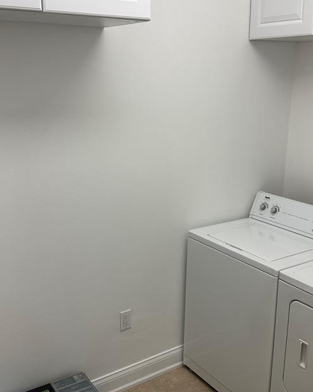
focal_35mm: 39
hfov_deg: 38.2
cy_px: 194
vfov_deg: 46.8
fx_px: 452
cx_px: 157
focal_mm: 6.86
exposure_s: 1/120
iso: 80
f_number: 1.78
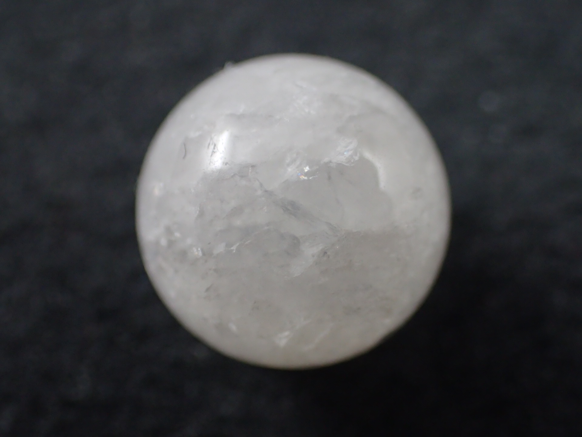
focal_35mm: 65
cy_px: 218
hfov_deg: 29.8
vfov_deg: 22.6
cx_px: 291
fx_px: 1093
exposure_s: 1/250
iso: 500
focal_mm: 11.78
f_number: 3.8
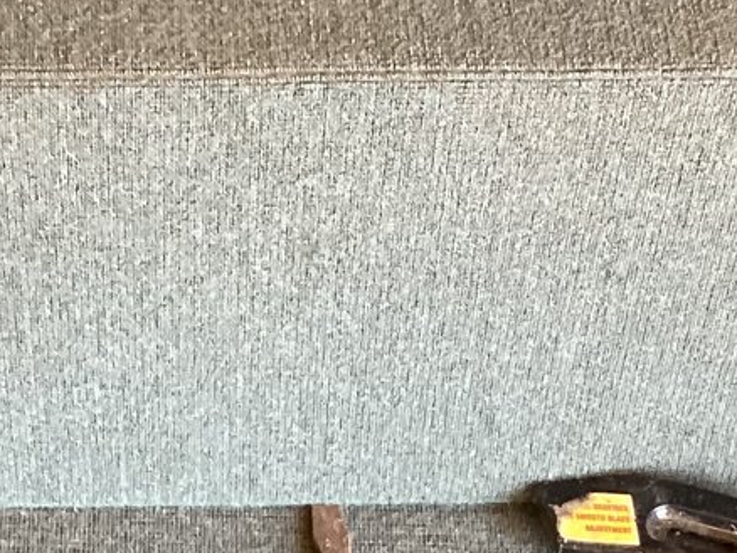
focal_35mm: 107
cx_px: 238
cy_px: 934
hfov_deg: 18.3
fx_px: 2279
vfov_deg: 12.8
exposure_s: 1/50
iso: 250
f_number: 2.4
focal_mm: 3.3
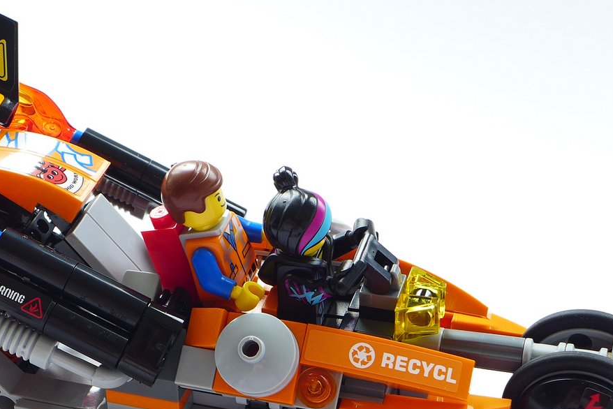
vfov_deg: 15.9
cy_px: 279
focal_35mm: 86
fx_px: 1465
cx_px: 223
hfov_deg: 23.6
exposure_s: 1/25
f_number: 4
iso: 100
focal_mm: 9.8
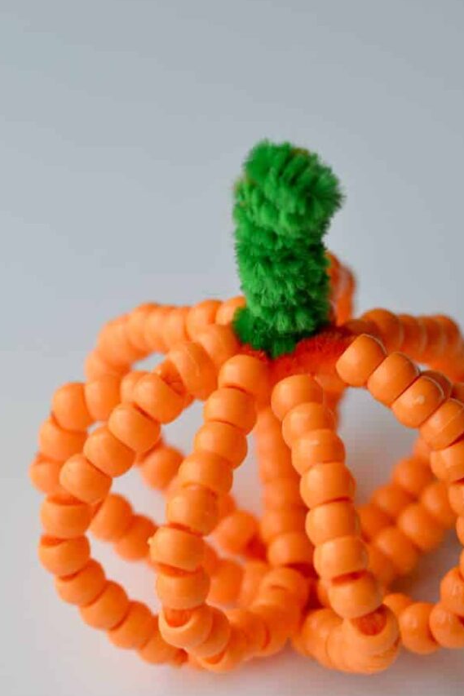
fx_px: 1739
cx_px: 270
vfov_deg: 22.6
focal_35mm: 90
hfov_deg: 15.2
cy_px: 412
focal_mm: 50
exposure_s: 1/125
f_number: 3.5
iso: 200
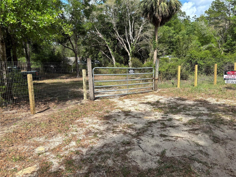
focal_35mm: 26
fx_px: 177
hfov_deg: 67.3
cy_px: 88
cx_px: 118
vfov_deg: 53.1
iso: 50
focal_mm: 5.96
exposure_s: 1/1912
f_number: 1.6
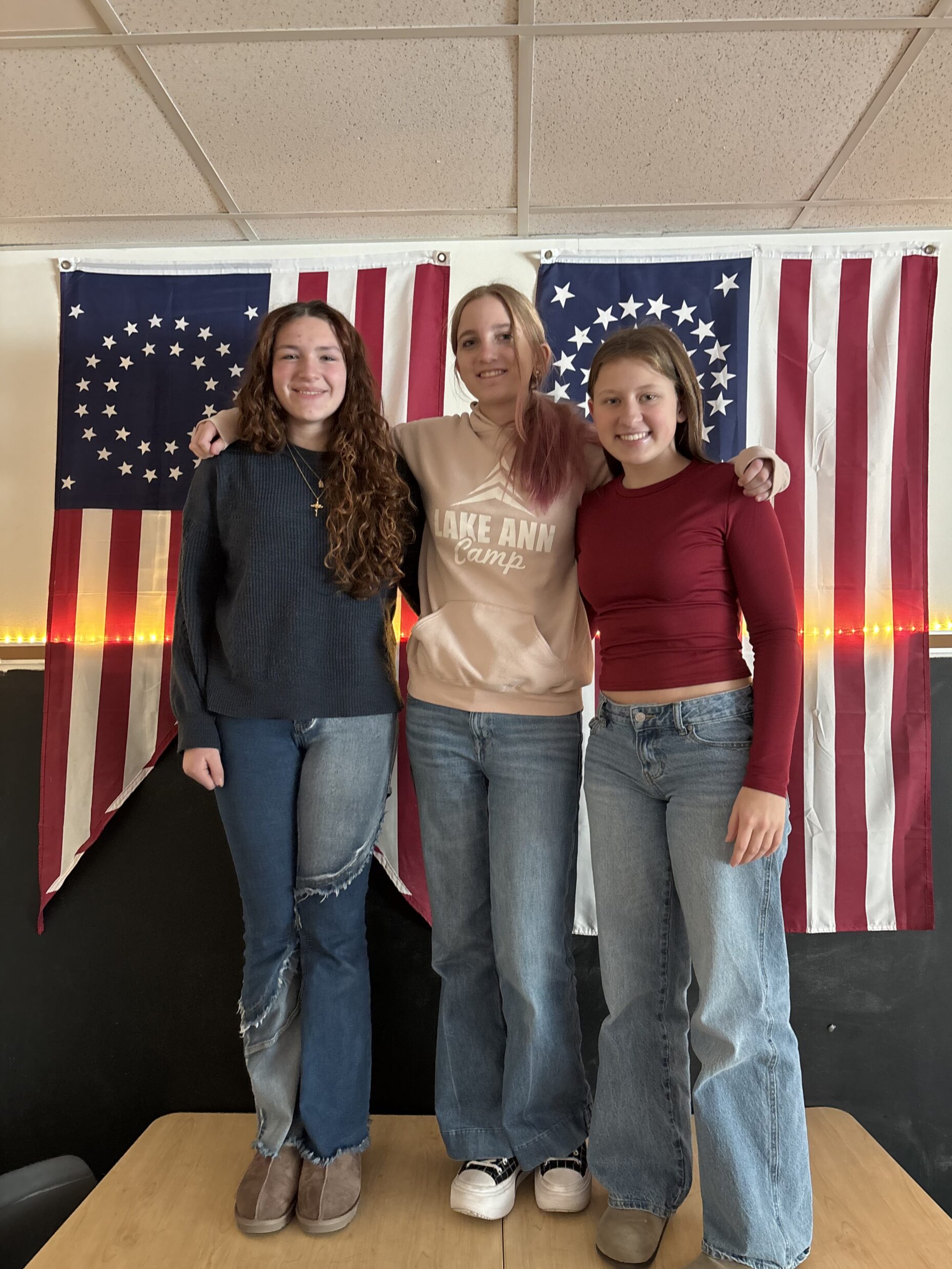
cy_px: 623
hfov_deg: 51.3
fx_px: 990
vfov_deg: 65.3
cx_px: 493
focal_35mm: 27
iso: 400
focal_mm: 5.96
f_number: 1.6
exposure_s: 1/60
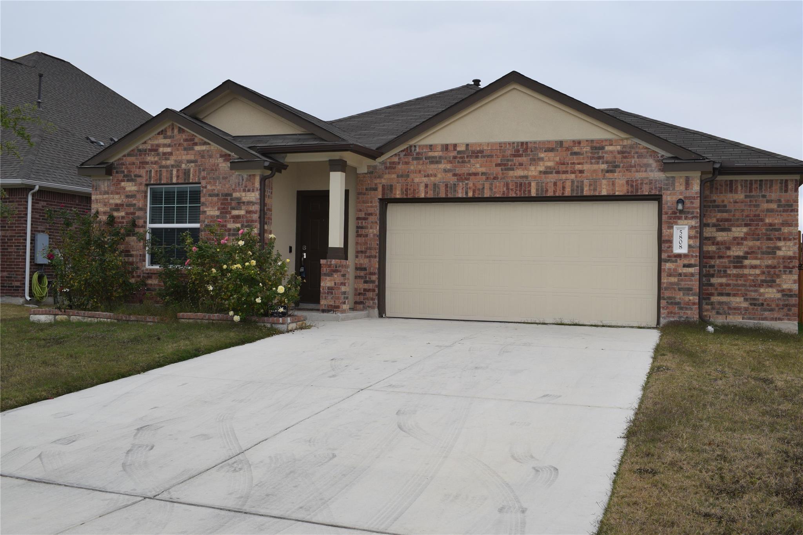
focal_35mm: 36
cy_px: 268
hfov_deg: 53.1
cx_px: 402
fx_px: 803
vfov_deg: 36.9
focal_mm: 24
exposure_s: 1/320
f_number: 9
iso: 200
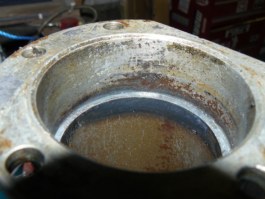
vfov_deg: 39.7
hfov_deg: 51.3
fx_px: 276
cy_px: 100
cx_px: 132
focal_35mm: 36
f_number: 4
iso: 100
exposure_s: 1/30
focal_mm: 6
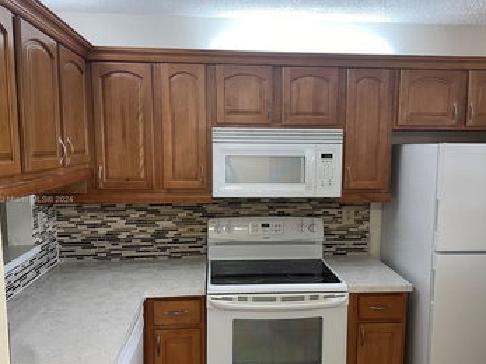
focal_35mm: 32
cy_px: 200
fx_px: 449
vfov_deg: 44.1
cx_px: 253
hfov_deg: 56.8
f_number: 1.6
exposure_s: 1/60
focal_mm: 4.2
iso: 100
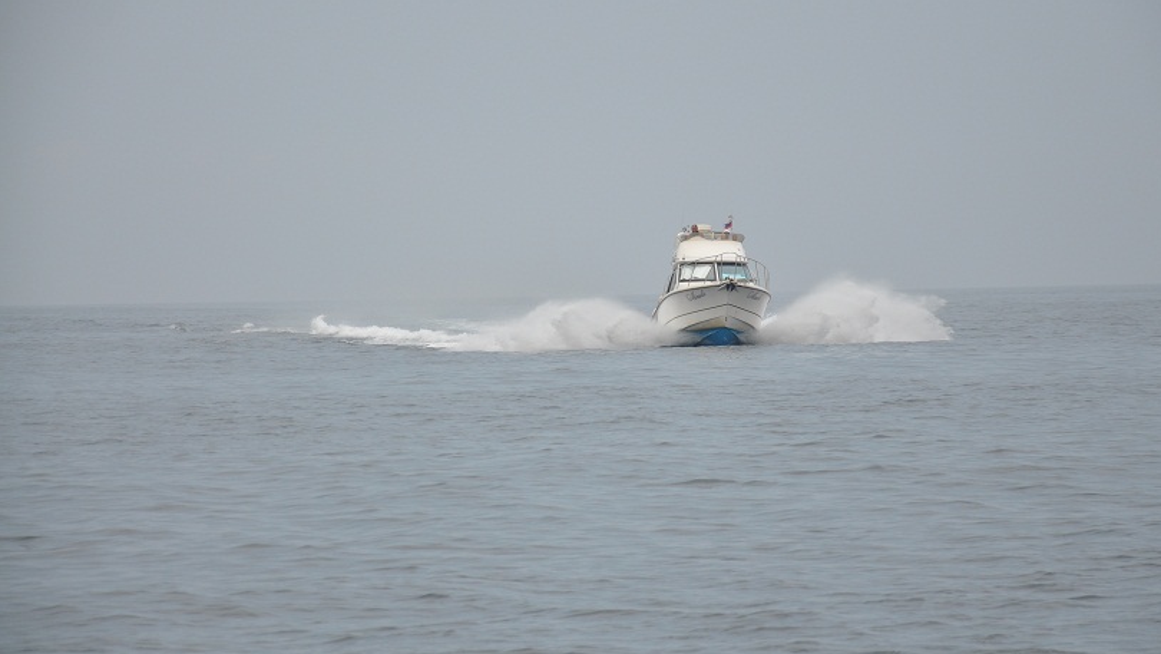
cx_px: 613
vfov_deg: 7.0
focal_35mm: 175
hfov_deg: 12.3
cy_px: 311
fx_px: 5375
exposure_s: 1/640
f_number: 6.3
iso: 400
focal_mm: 105
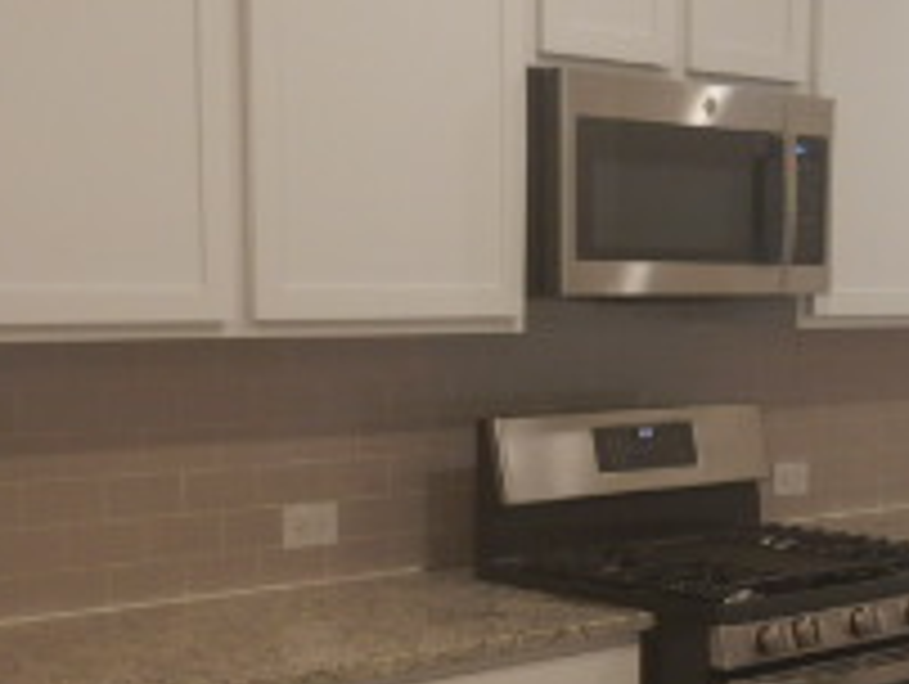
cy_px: 644
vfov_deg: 19.0
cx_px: 806
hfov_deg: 24.9
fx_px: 1998
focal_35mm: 76
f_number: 2.8
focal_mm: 4.3
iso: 180
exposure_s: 1/30
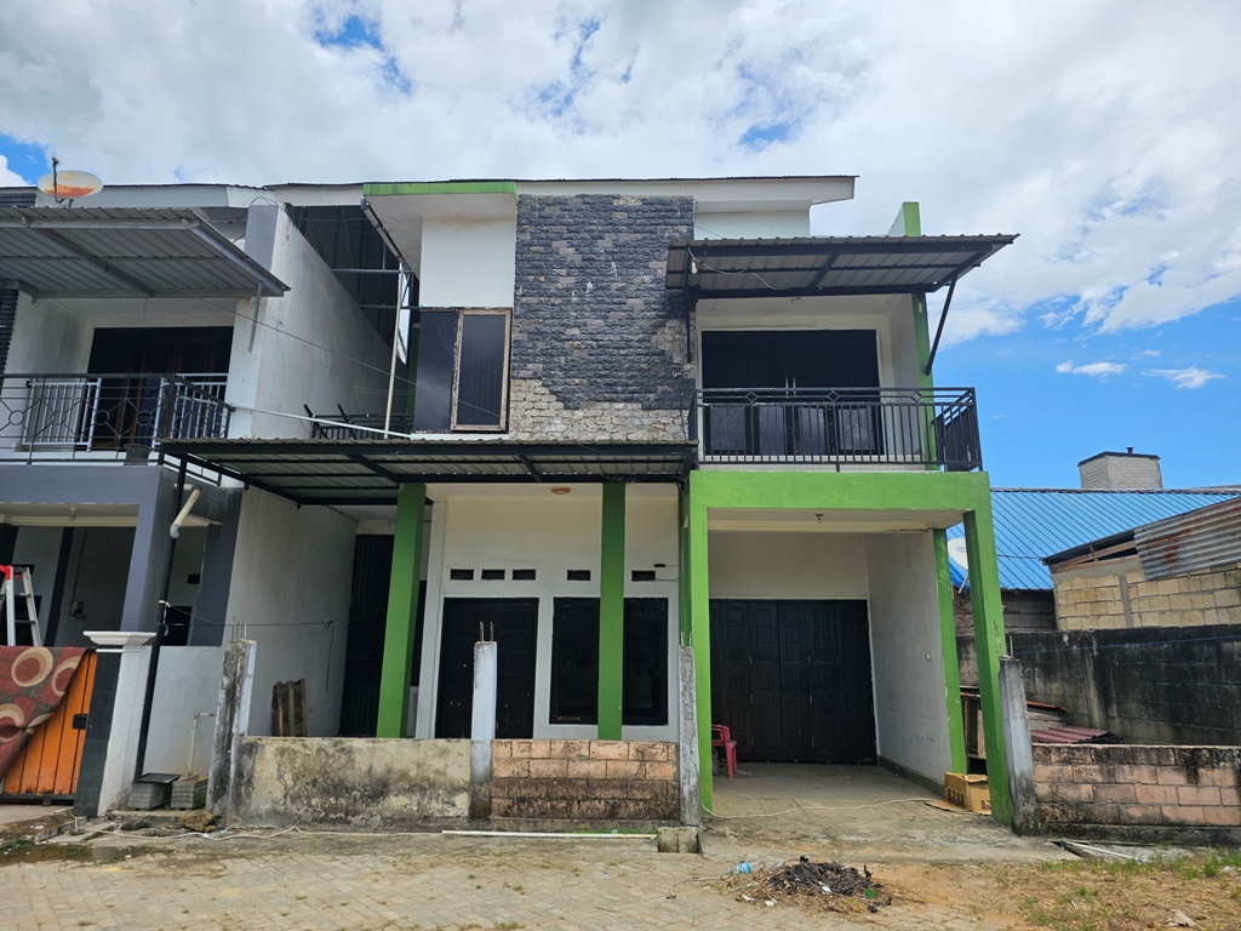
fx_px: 825
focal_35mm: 23
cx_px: 620
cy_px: 466
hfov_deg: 73.9
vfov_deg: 58.9
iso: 10
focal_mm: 6.3
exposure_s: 1/812
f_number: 1.7
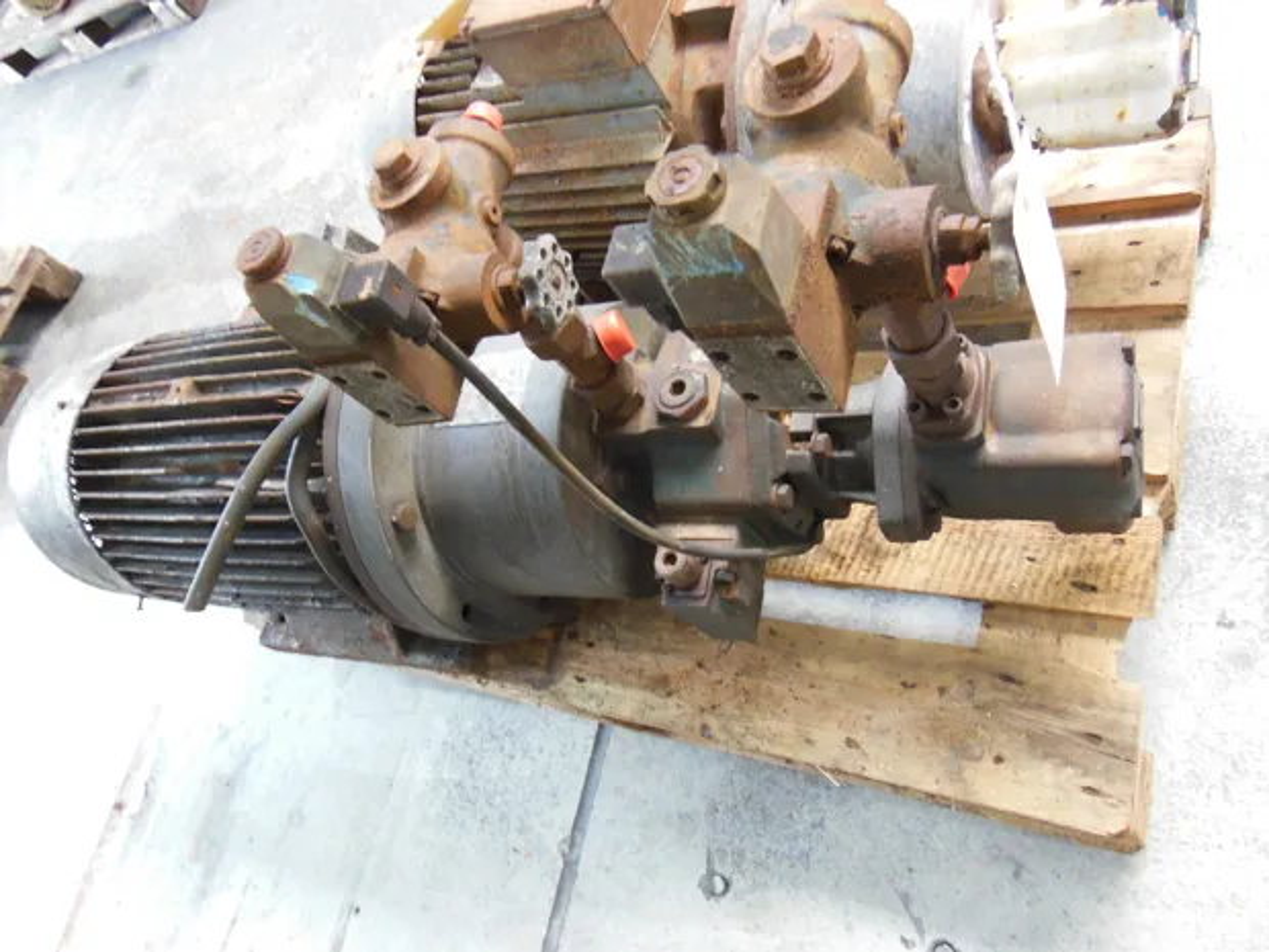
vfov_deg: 54.9
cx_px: 634
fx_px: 916
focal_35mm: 25
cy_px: 476
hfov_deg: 69.4
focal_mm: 4.5
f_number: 3.5
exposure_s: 1/6
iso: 400
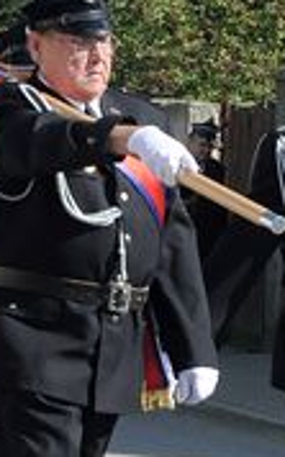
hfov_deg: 3.7
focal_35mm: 351
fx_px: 4369
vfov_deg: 6.0
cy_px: 386
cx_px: 357
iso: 800
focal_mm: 48
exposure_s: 1/640
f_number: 13
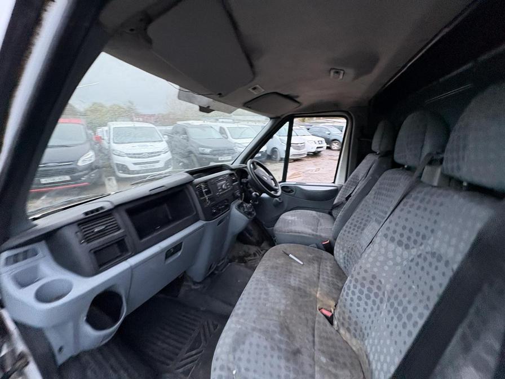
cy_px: 190
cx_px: 252
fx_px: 204
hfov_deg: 102.1
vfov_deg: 85.7
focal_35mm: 14
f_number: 2.2
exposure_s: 1/60
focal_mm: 2.22
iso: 320
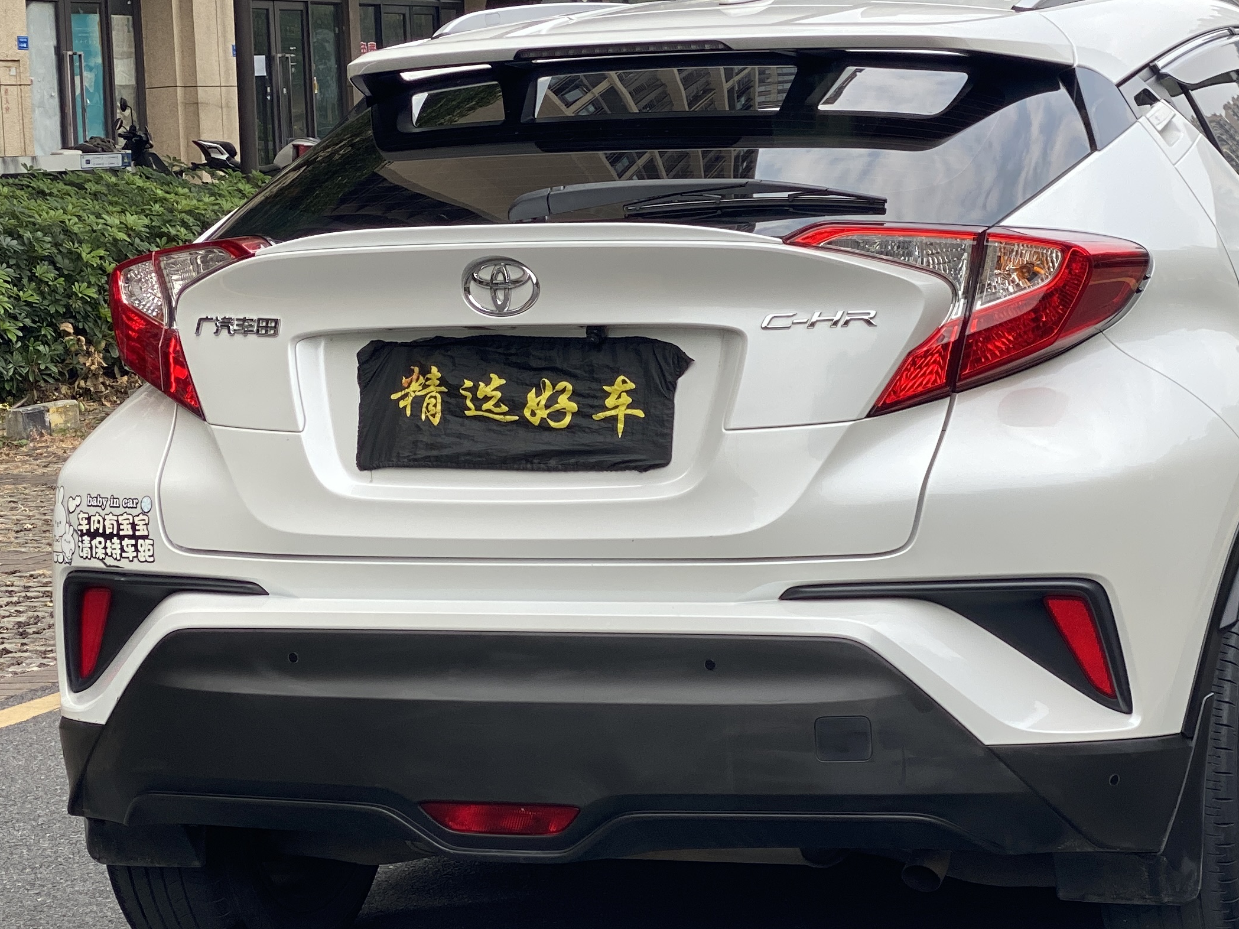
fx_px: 3579
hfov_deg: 19.6
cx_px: 753
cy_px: 411
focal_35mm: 100
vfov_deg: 14.8
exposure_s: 1/347
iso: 20
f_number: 2
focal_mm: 6
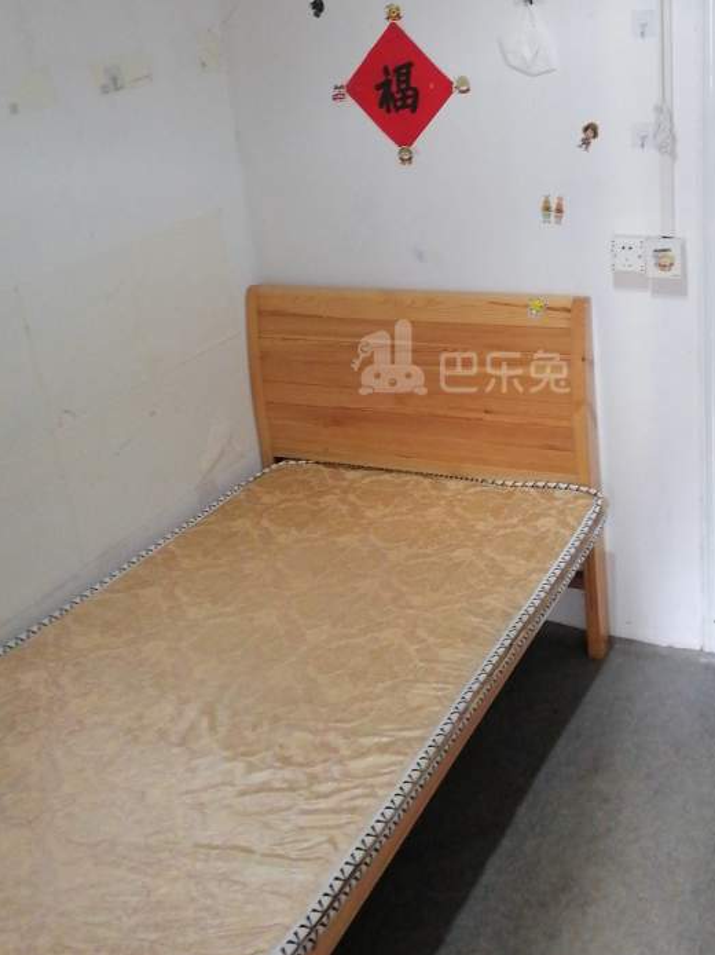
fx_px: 1102
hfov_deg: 35.7
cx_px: 461
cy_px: 358
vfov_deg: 46.4
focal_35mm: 40
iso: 500
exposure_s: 1/33.3
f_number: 1.8
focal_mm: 5.3
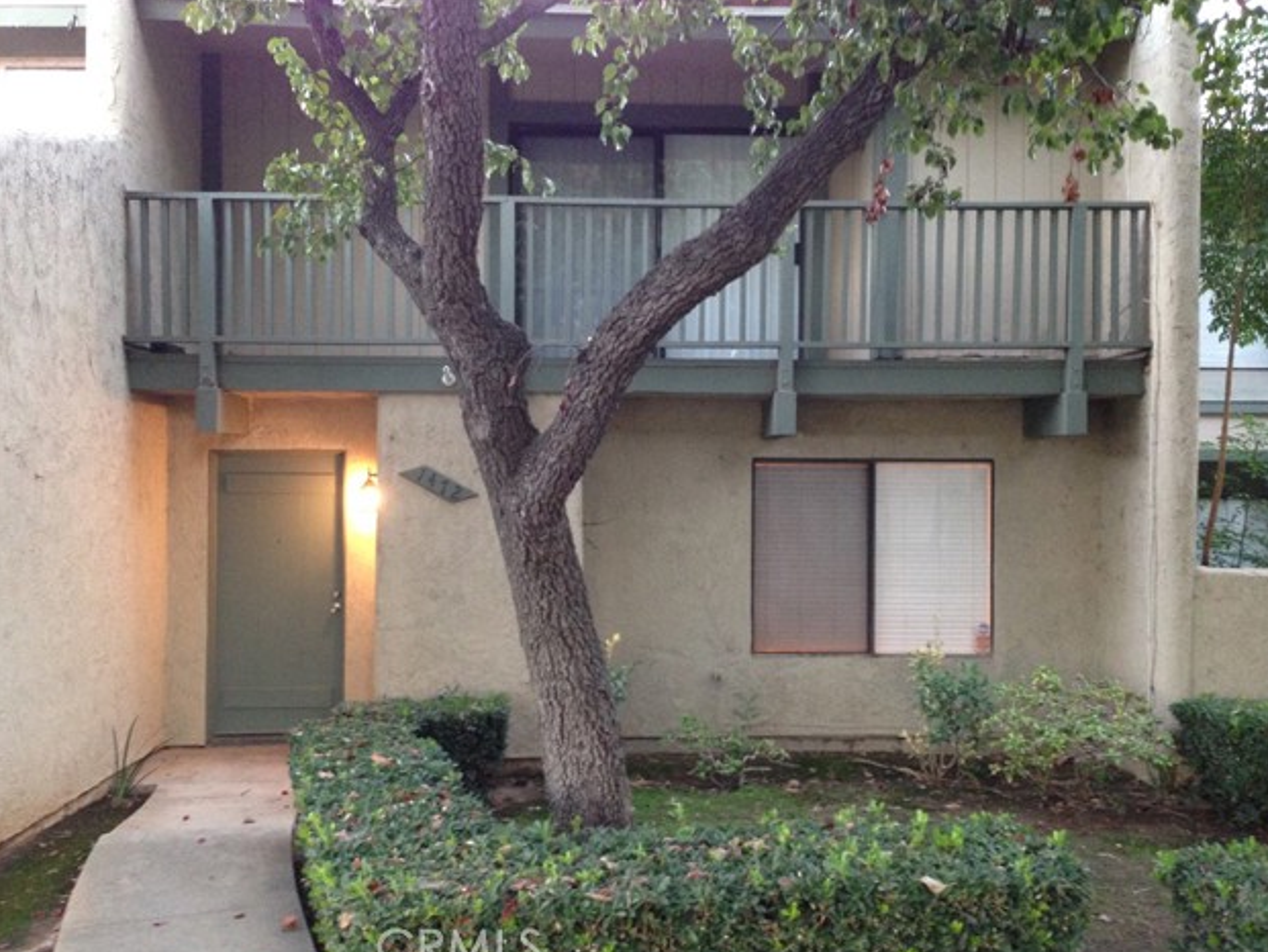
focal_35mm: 34
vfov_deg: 41.8
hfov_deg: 53.9
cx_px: 633
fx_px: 1246
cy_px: 486
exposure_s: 1/20
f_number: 2.4
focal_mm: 4.12
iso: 250
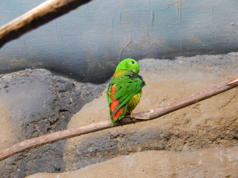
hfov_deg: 11.7
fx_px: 1162
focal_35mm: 169
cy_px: 89
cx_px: 119
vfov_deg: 8.8
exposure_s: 1/15
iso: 500
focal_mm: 30.3
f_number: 5.7
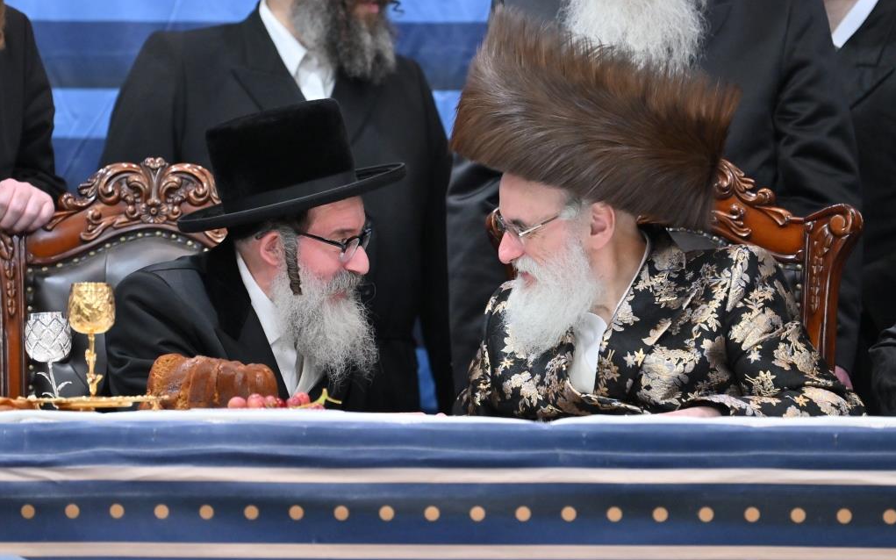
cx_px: 448
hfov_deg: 7.4
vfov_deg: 4.6
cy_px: 284
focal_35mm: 283
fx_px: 6910
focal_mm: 185
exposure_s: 1/250
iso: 1000
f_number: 2.8
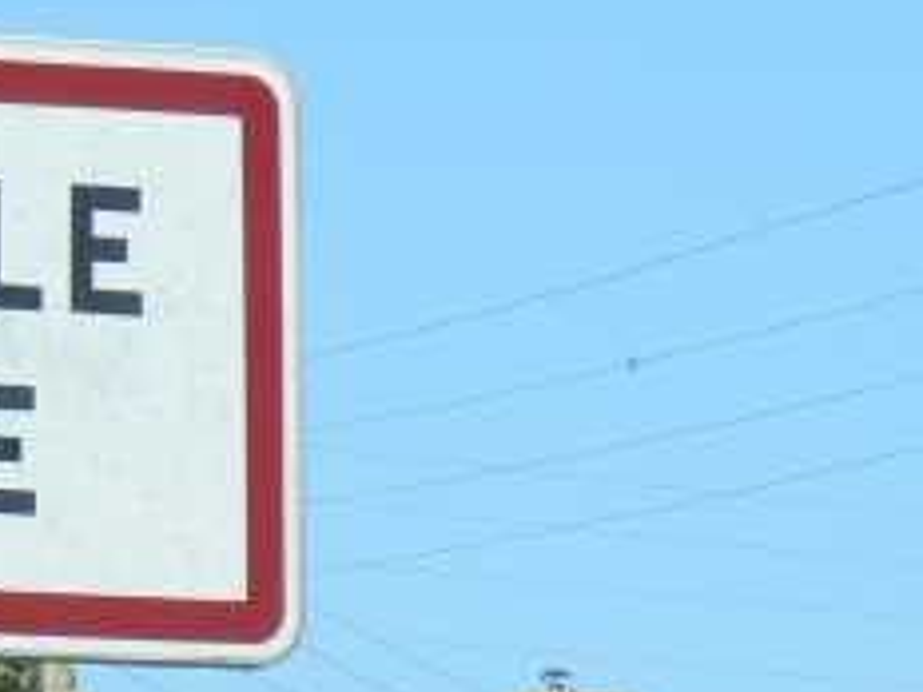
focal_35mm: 443
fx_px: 11812
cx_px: -290
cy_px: 702
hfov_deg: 4.5
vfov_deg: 3.4
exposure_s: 1/400
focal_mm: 24.6
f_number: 5.6
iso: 80
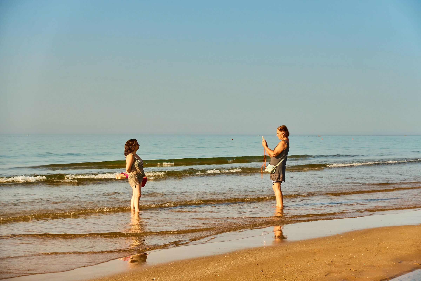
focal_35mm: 70
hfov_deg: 28.8
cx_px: 210
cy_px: 140
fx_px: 819
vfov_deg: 19.5
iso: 125
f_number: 8
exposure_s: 1/250
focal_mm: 25.7
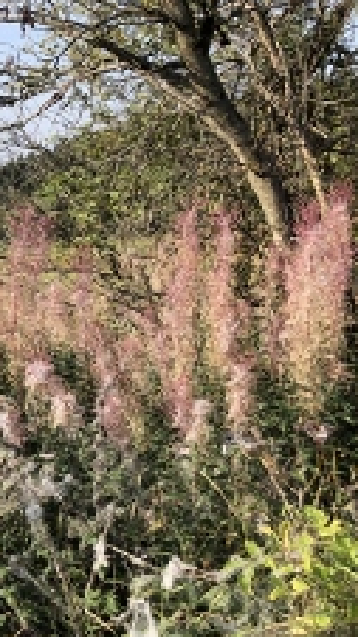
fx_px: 912
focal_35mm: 54
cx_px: -197
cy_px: 347
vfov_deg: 38.5
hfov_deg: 19.1
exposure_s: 1/1548
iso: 20
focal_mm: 3.99
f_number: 1.8
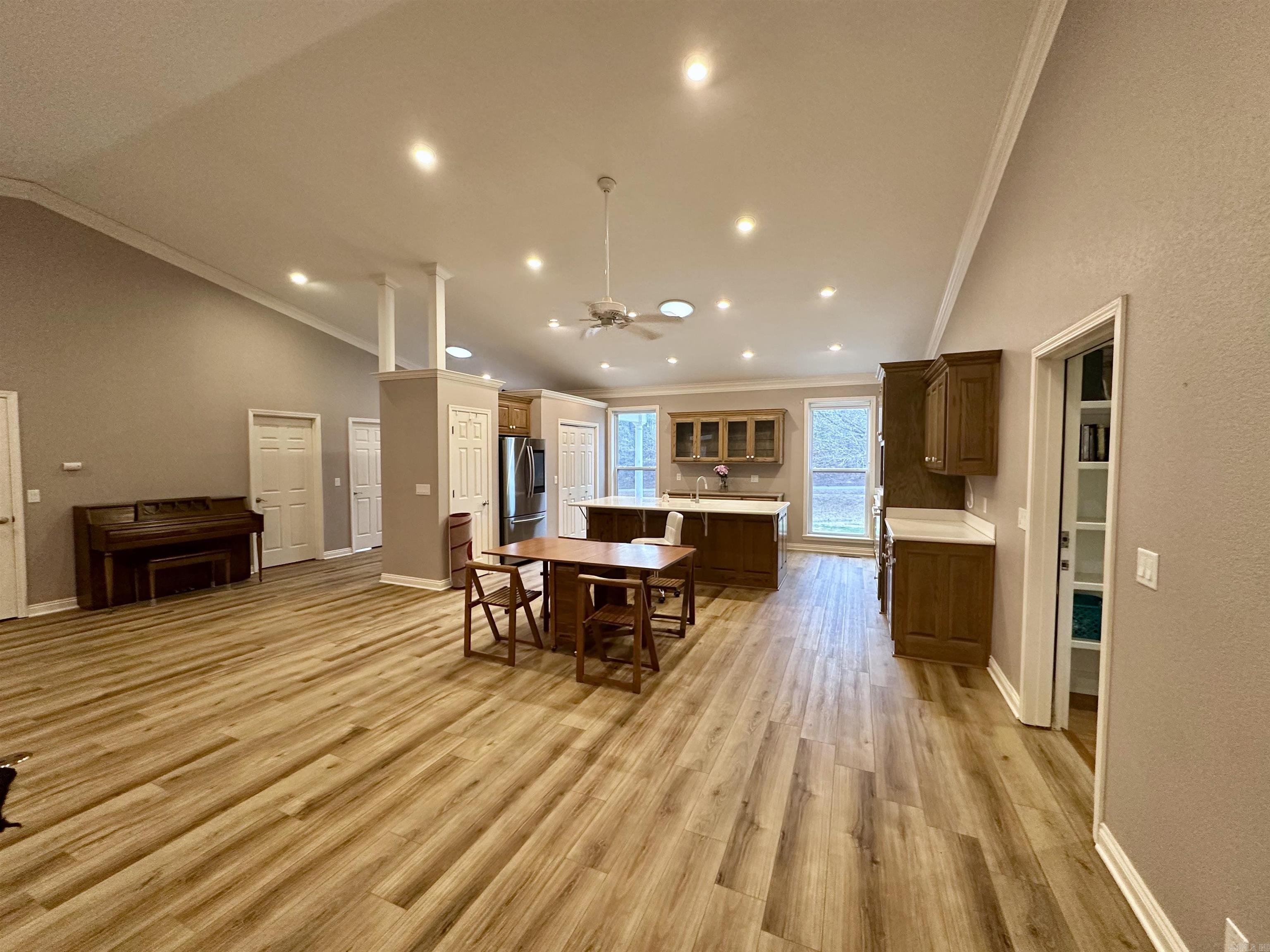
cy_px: 476
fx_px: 514
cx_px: 635
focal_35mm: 14
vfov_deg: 85.7
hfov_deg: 102.1
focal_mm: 2.22
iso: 320
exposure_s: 1/60
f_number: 2.2
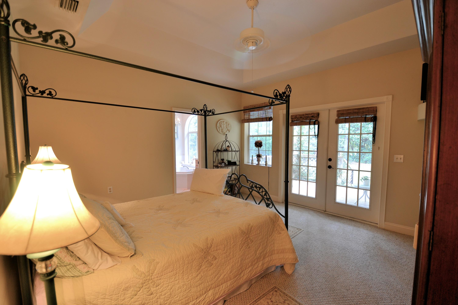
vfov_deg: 77.3
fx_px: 191
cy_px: 152
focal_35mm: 15
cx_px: 229
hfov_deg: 100.4
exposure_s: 1/6
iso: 100
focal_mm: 10
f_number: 3.5
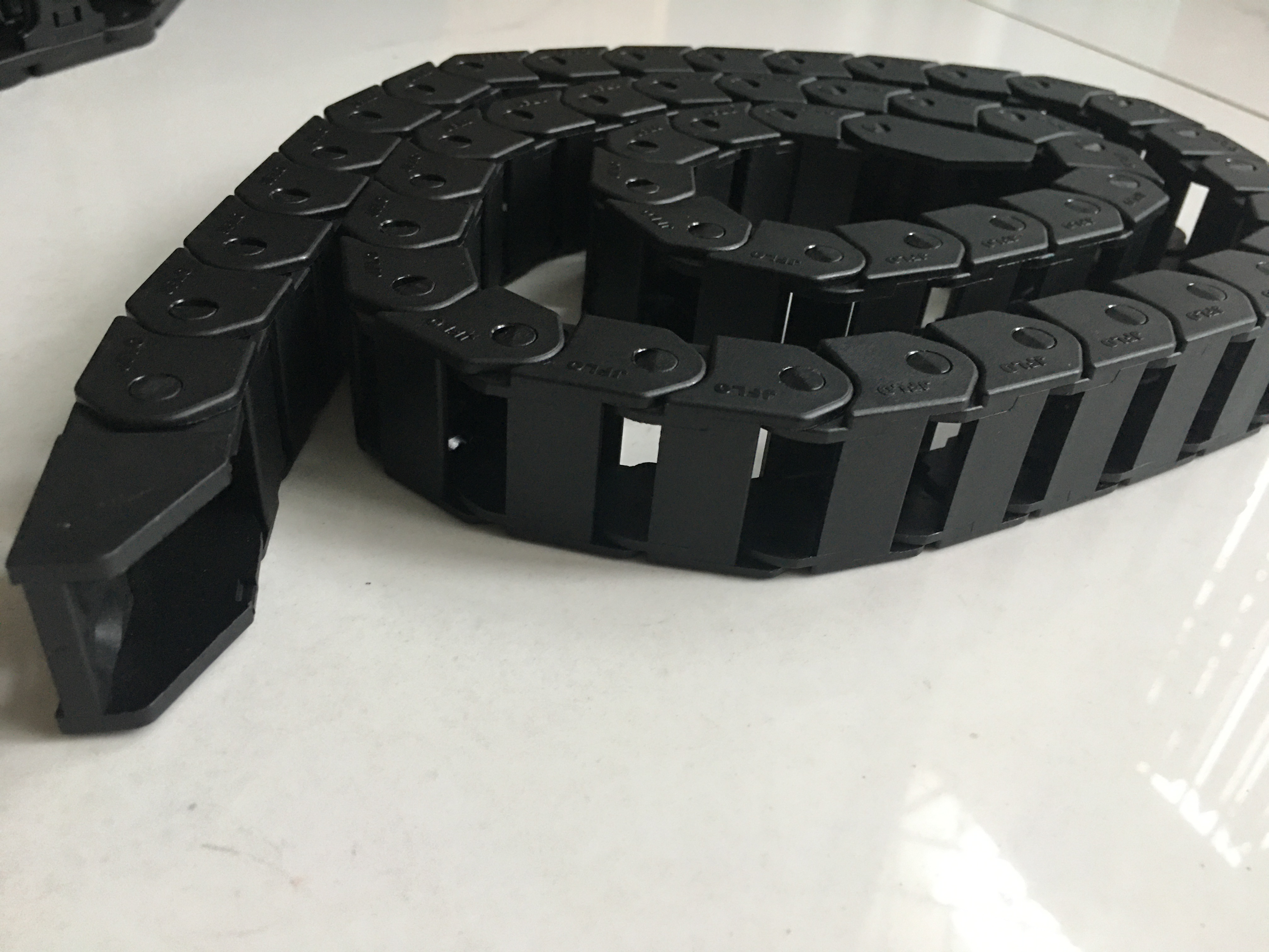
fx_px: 1063
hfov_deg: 61.7
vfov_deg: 48.2
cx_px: 634
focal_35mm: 29
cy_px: 476
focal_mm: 4.15
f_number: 2.2
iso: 80
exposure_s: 1/10
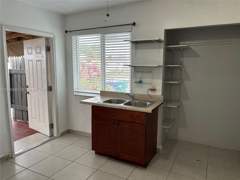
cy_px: 90
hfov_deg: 67.3
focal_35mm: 26
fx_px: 180
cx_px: 120
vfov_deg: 53.1
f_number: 1.6
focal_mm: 5.96
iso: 100
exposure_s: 1/120
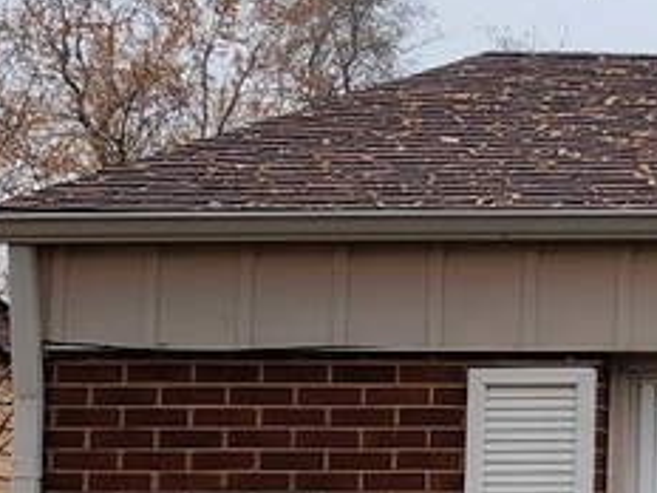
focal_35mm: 143
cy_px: 422
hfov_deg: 10.8
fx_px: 2714
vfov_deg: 10.3
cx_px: 1781
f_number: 1.8
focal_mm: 5.4
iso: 20
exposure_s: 1/428
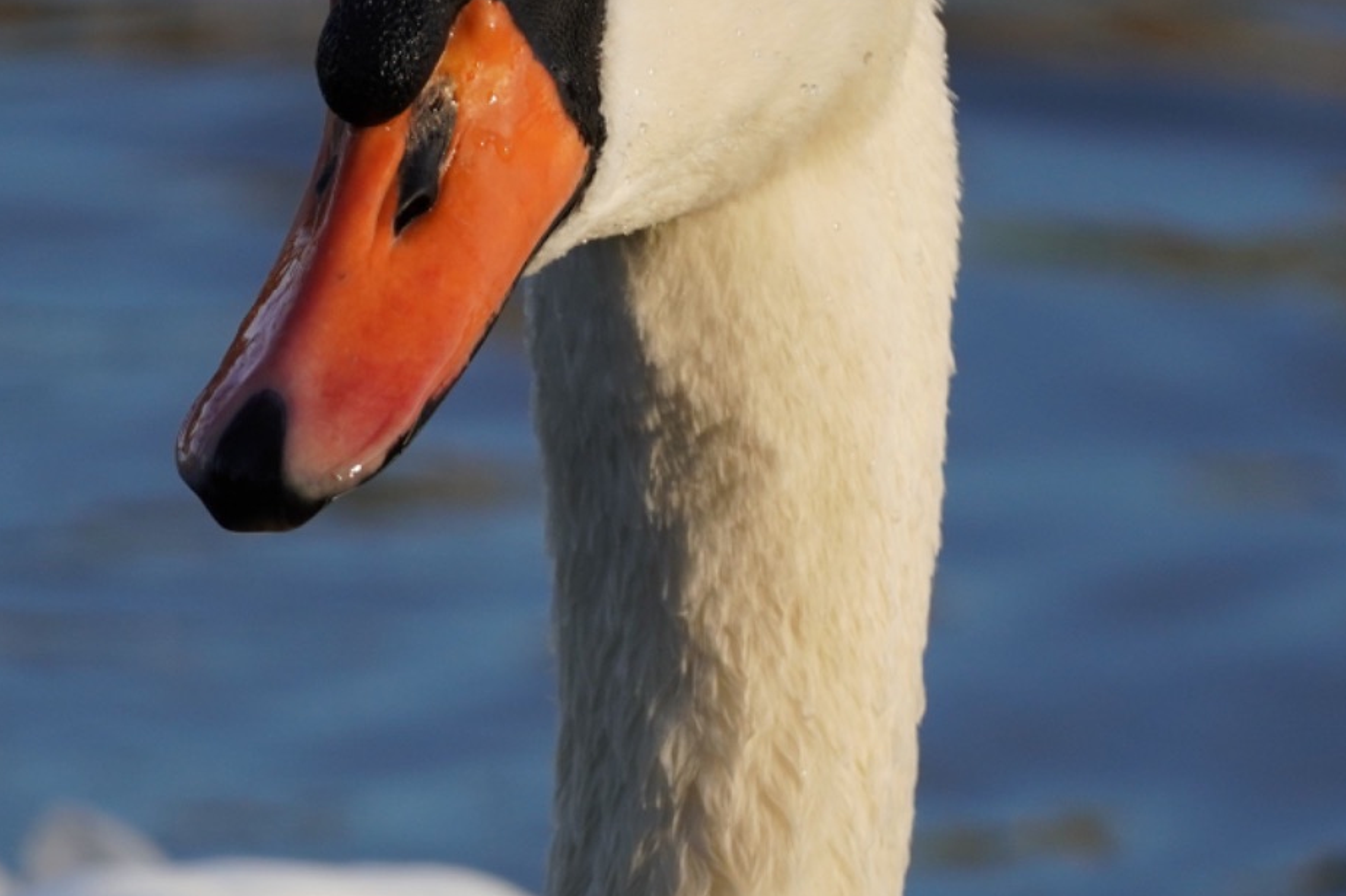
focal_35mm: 1165
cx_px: 411
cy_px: 566
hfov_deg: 1.8
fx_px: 43547
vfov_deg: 1.2
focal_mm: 350
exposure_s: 1/500
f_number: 6.3
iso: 320
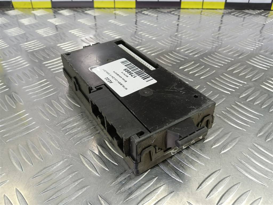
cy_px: 102
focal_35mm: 27
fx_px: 213
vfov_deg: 51.4
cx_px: 136
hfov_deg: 65.3
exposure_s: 1/50
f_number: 1.6
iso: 160
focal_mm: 4.11
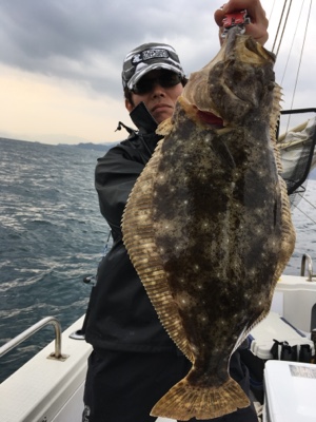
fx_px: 353
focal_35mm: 29
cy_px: 211
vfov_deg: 61.7
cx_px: 158
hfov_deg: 48.2
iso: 25
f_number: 2.2
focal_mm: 4.15
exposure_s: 1/252
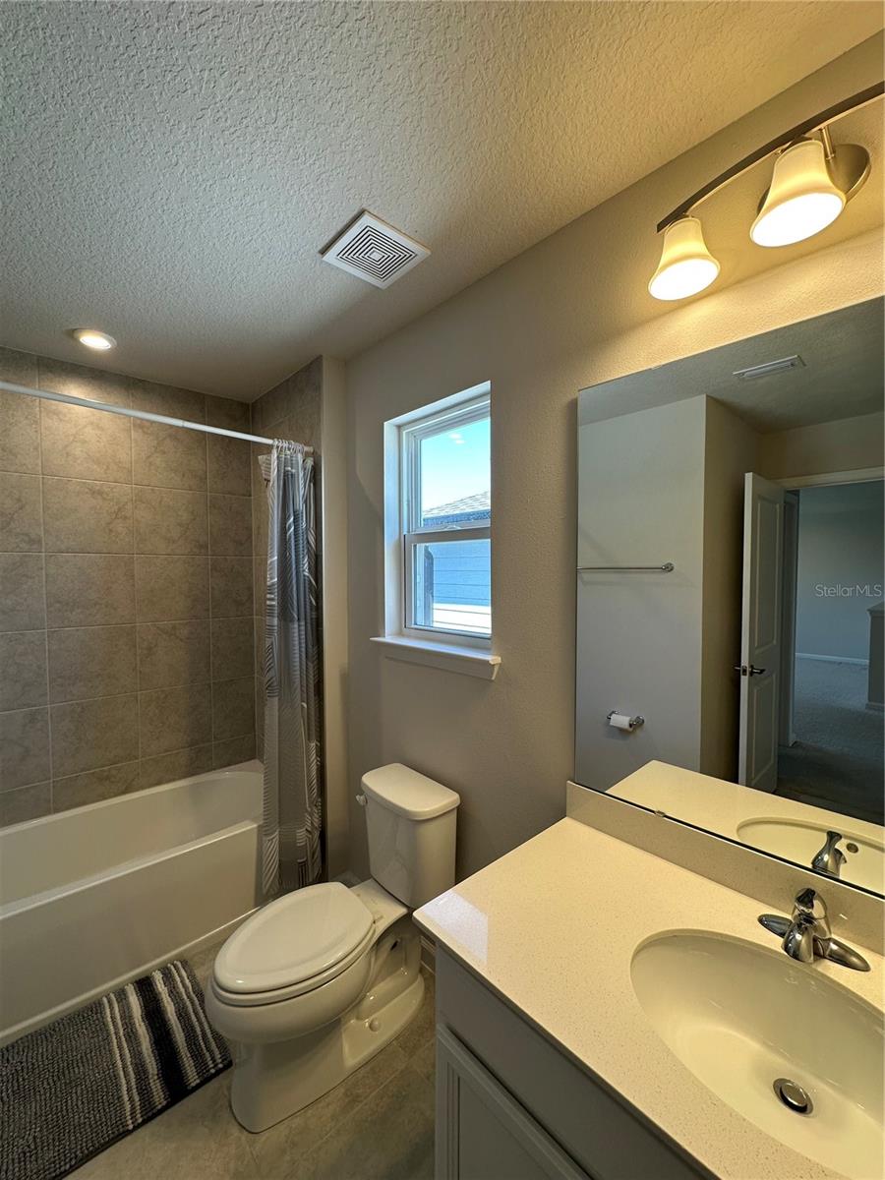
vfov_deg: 102.1
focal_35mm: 14
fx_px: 477
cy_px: 590
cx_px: 442
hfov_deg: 85.7
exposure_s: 1/120
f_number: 2.2
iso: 64
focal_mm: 2.22
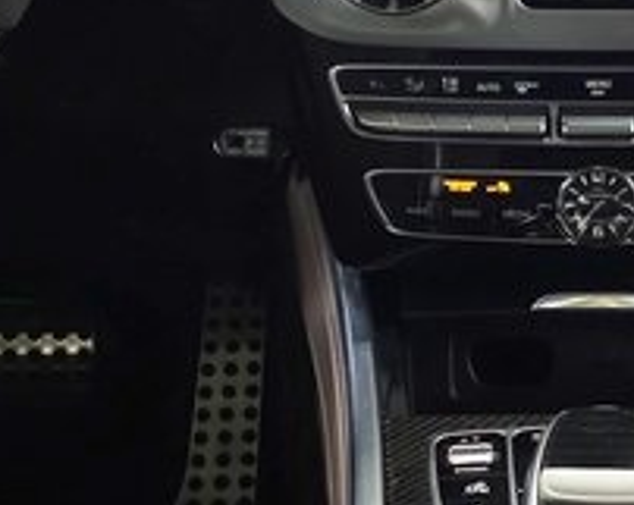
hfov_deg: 16.6
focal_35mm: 114
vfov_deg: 13.4
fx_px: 2136
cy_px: 408
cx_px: 587
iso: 200
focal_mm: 6.3
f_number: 1.7
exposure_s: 1/60
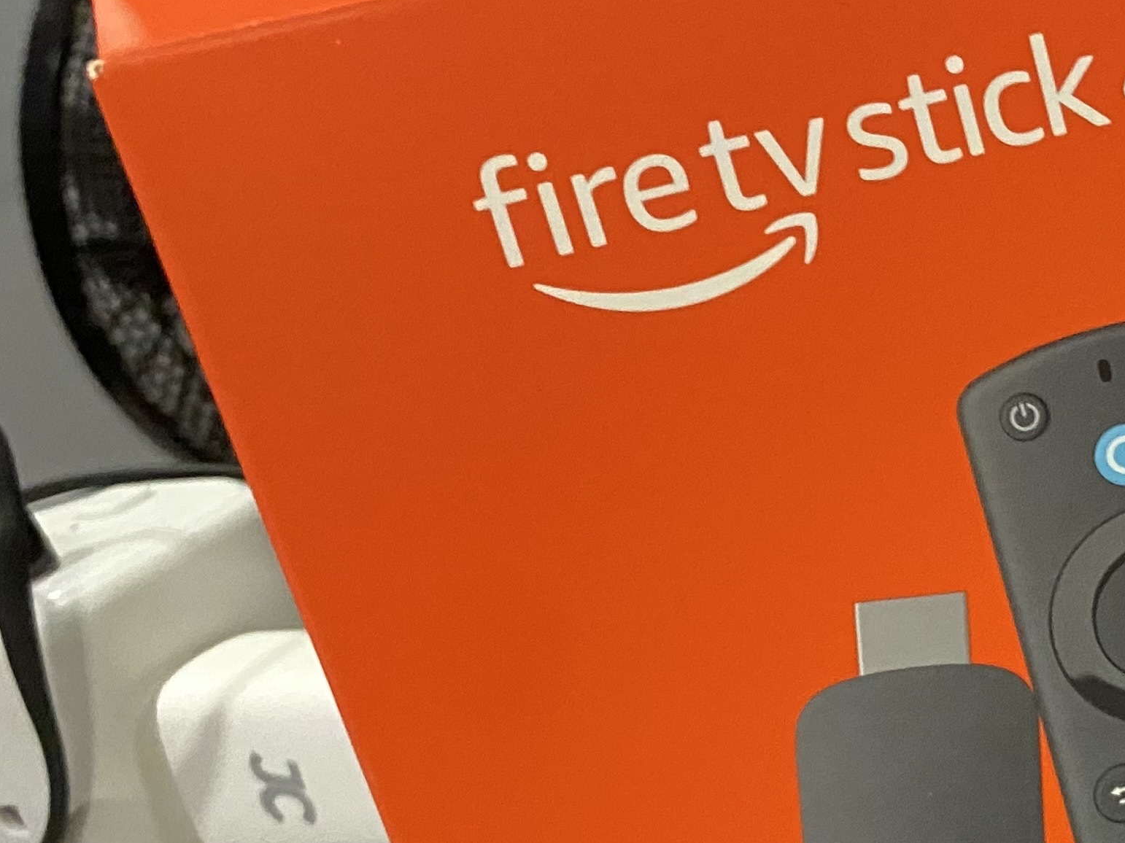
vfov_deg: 21.5
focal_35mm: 68
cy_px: 556
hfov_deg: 25.1
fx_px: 2210
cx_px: 1423
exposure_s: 1/30
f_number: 1.8
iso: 640
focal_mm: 4.25
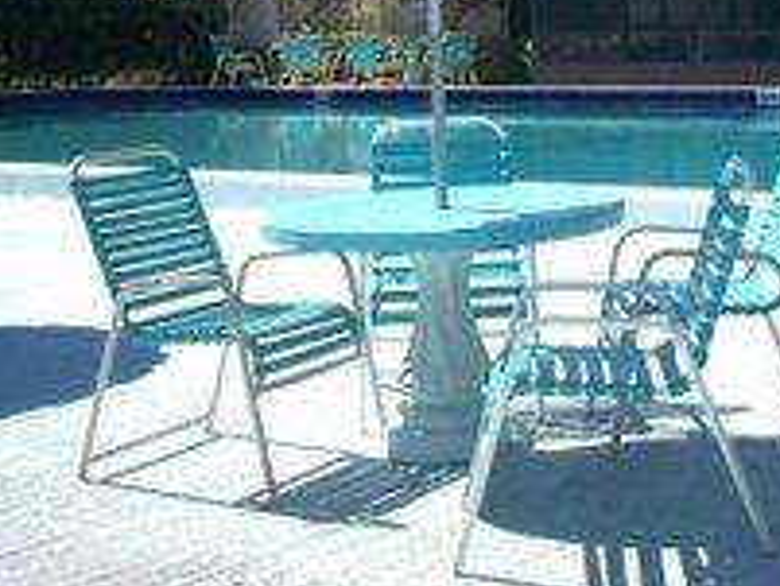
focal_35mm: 86
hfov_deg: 22.3
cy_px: -74
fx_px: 1939
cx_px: 679
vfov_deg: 16.6
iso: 100
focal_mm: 6
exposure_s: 1/1058
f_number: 4.5
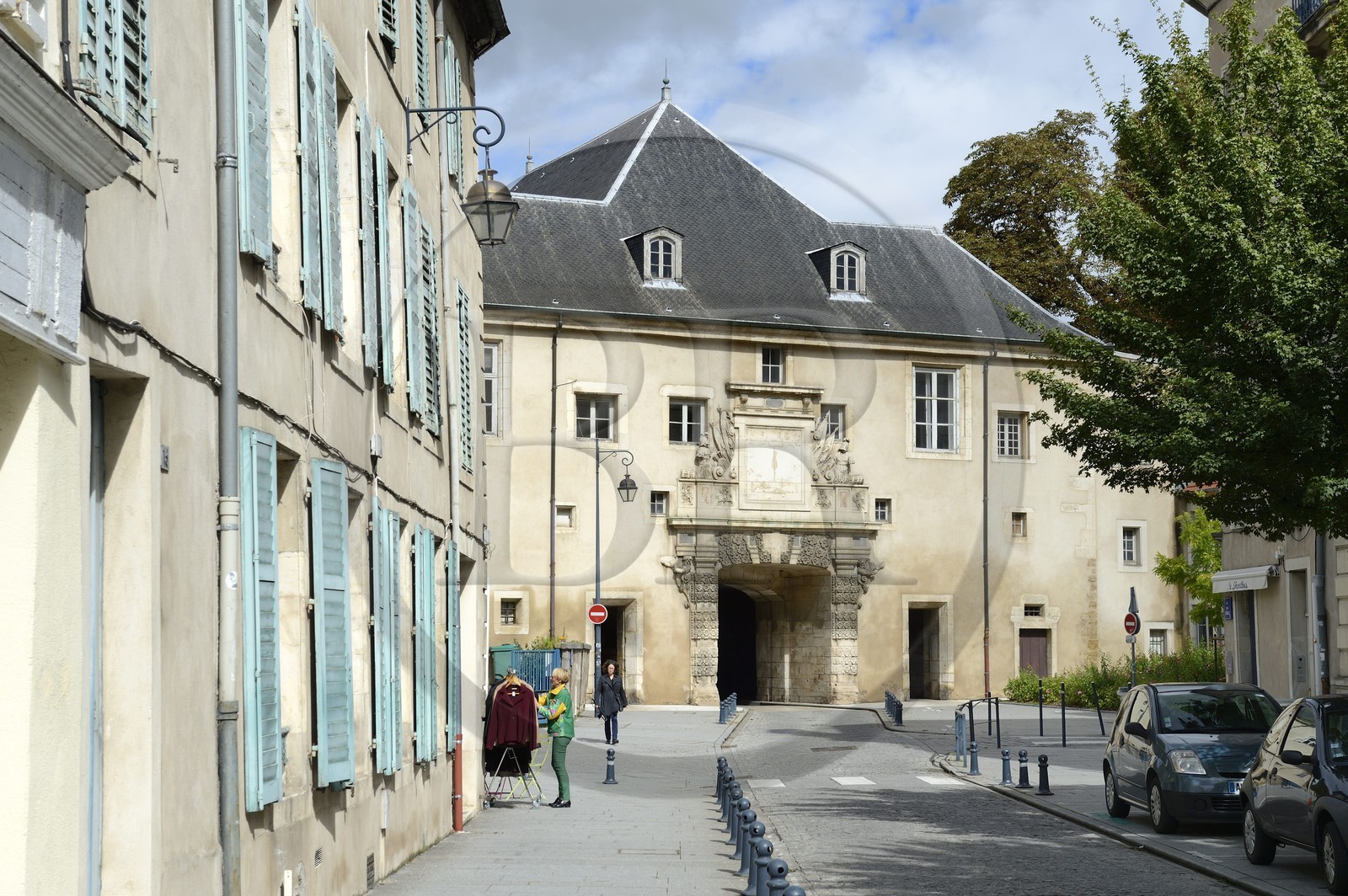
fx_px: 2170
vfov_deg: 23.3
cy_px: 448
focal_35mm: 58
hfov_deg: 34.5
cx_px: 674
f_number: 10
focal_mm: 58
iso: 100
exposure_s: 1/250
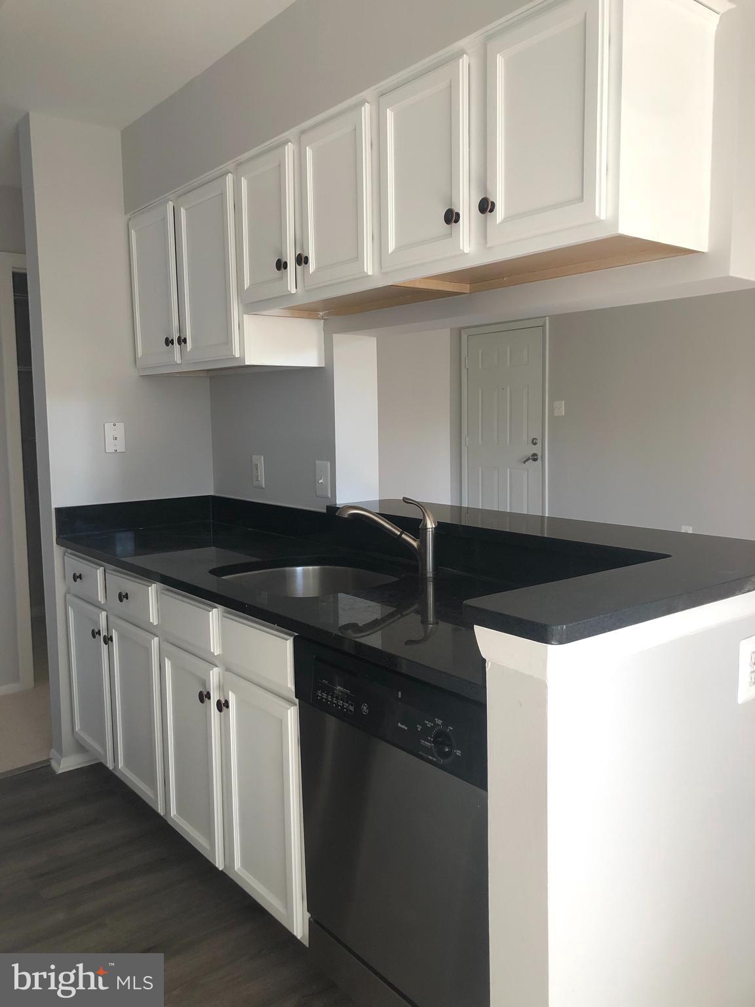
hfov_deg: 49.7
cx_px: 378
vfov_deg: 63.4
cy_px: 504
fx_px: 814
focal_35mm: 28
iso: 40
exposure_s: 1/30
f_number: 1.8
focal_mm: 3.99
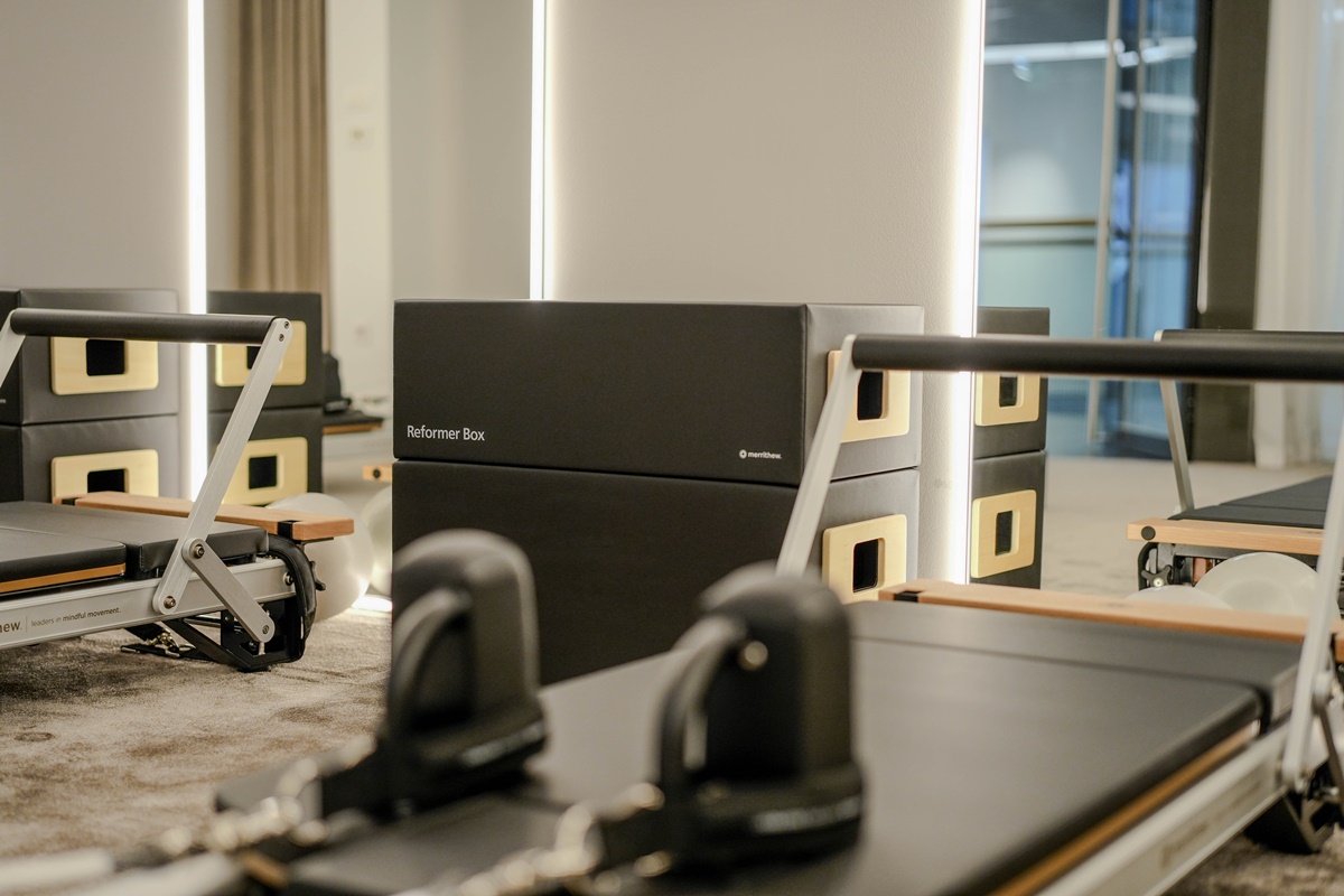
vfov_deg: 27.0
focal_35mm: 50
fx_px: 1867
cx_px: 672
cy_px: 448
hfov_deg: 39.6
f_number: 1.8
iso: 800
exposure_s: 1/320
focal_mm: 50
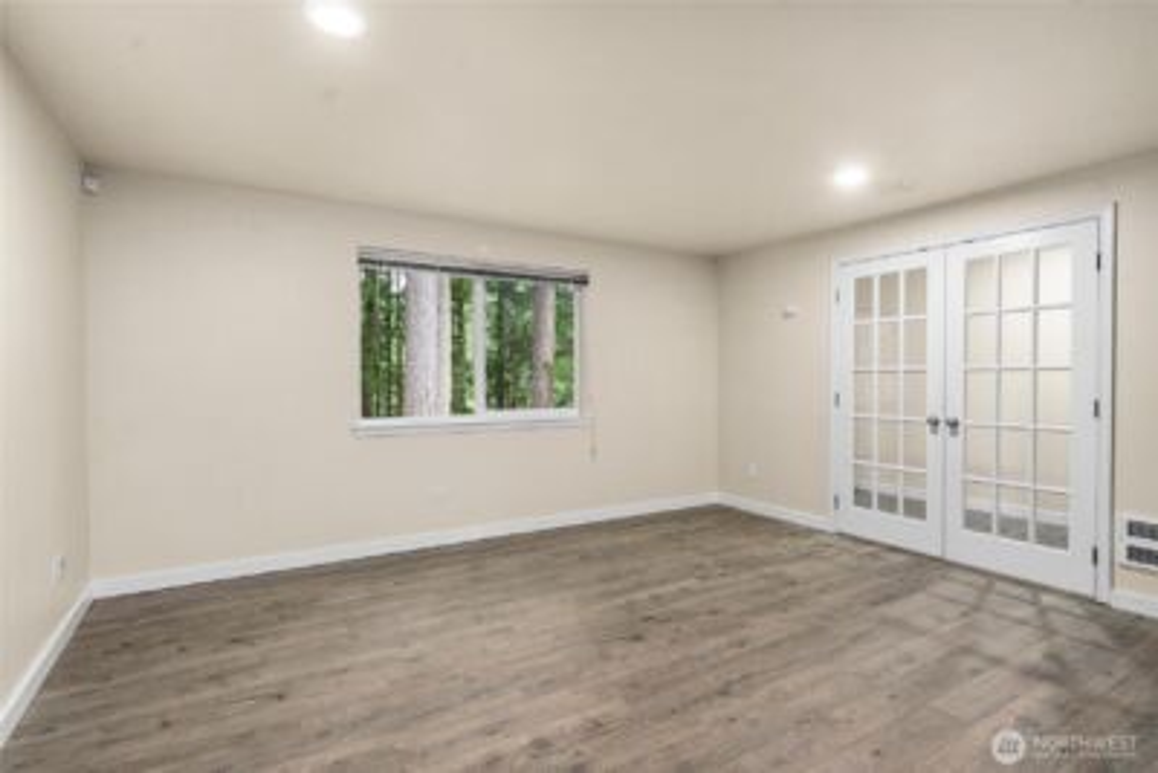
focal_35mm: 16
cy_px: 386
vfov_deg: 73.8
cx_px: 579
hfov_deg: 96.7
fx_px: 515
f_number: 7.1
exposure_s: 1/60
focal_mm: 16
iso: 500
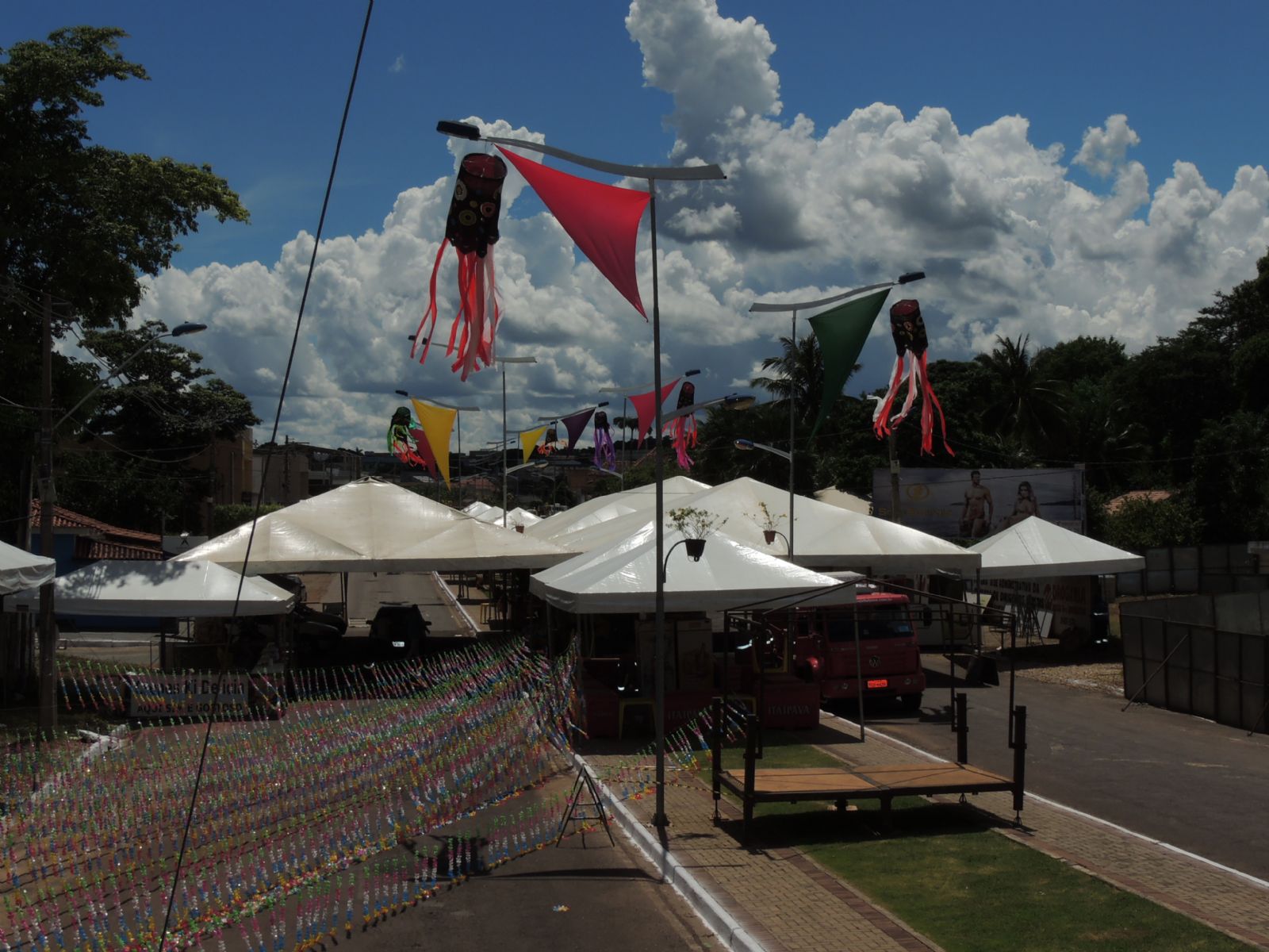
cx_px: 634
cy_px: 476
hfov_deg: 38.2
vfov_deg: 29.1
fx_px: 1833
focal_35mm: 50
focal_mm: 8.9
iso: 100
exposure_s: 1/1600
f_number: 7.1
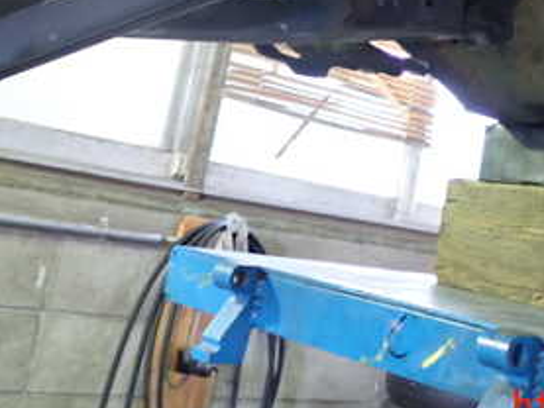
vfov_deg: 21.7
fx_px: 1022
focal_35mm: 65
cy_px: -8
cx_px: 367
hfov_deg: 29.6
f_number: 2.3
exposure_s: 1/30
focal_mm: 5.4
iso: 640
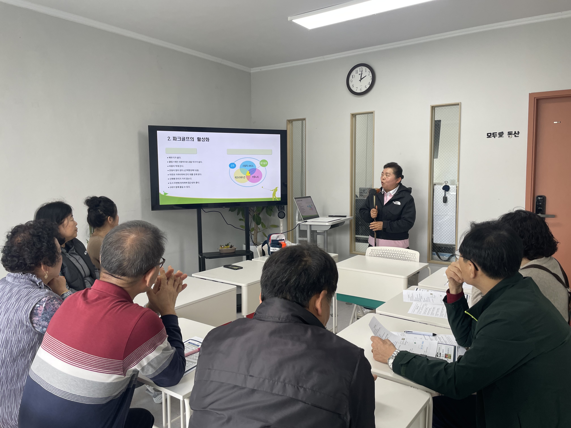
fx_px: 429
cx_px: 286
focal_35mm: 26
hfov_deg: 67.3
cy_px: 214
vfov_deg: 53.1
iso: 80
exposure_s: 1/121
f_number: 1.6
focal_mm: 4.2
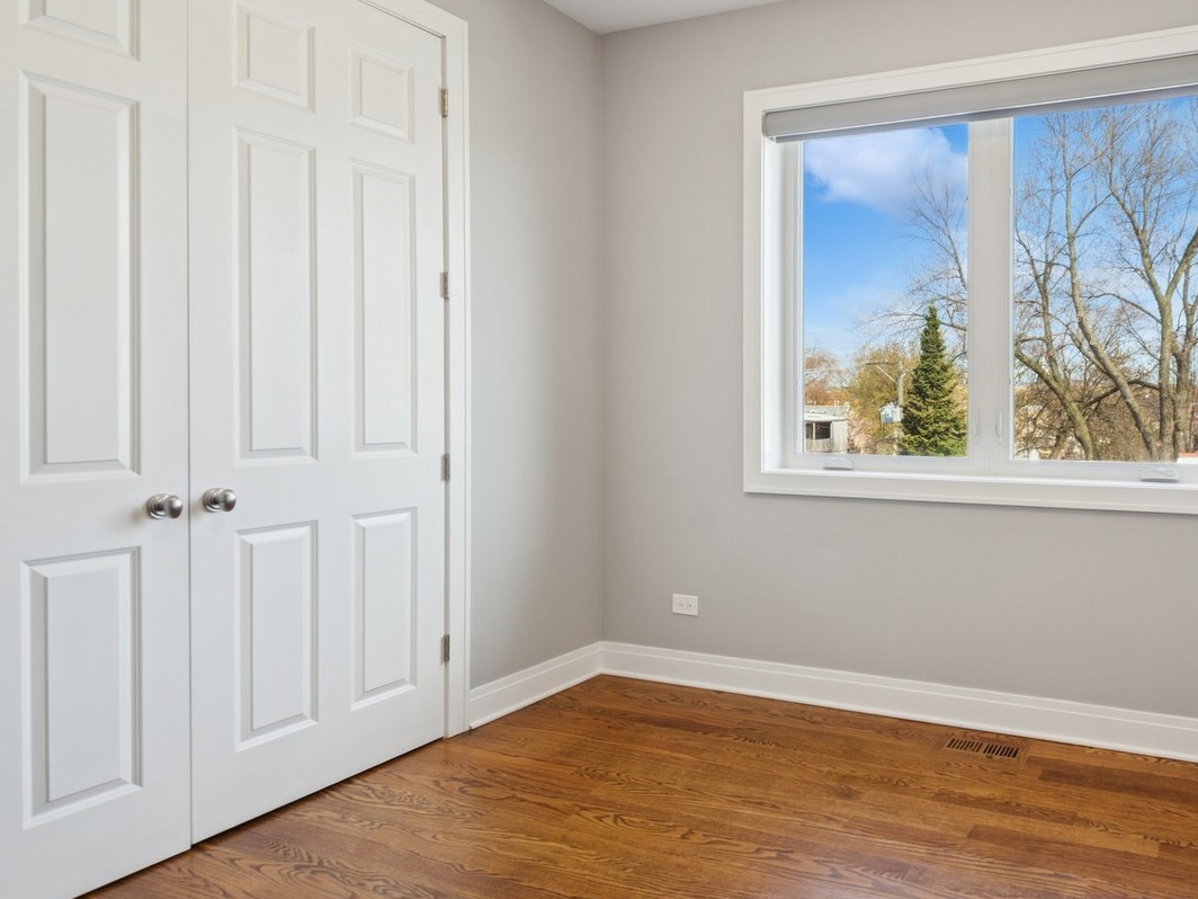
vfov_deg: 61.1
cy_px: 431
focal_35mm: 22
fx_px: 761
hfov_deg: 71.3
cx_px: 896
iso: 200
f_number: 11
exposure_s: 1/5
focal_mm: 10
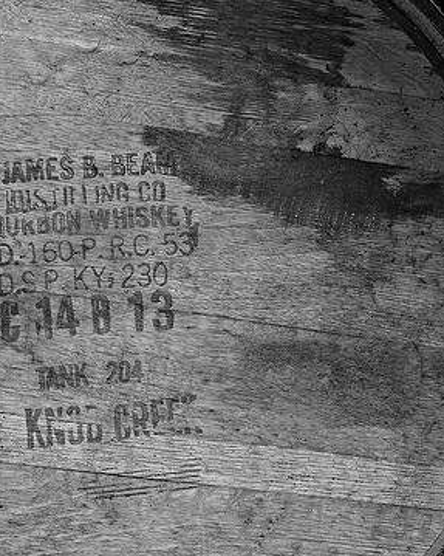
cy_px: 240
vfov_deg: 10.4
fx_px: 3040
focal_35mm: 185
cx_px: 98
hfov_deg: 8.3
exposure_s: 1/160
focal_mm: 64
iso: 100
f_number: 8
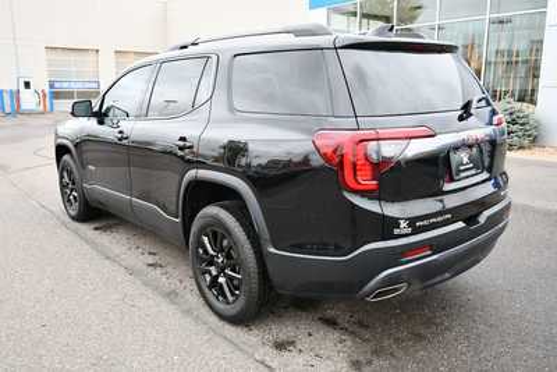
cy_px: 186
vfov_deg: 43.6
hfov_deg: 61.9
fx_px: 464
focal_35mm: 30
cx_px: 278
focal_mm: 20
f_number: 5.6
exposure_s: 1/125
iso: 900
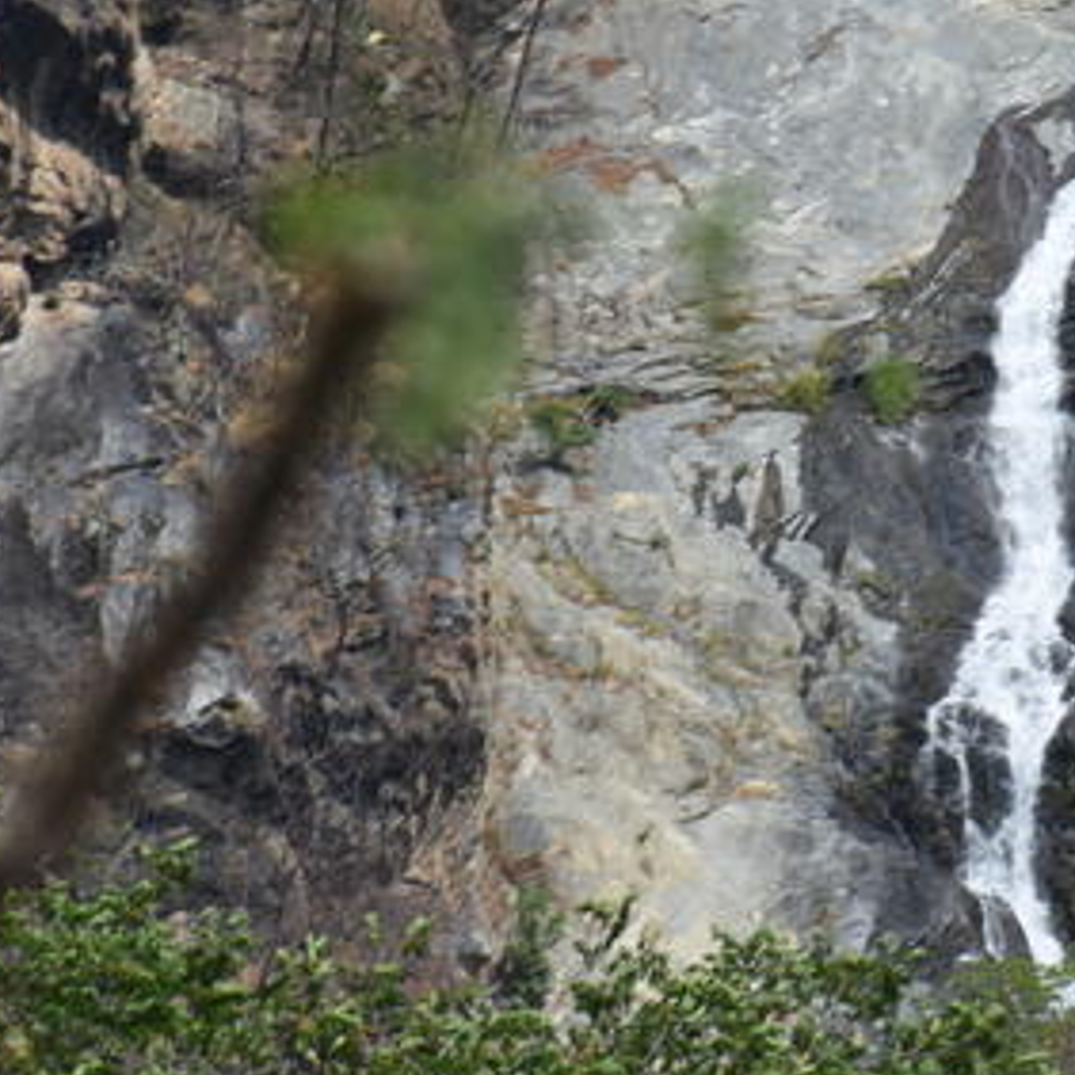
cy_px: 480
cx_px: 896
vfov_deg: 3.4
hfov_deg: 3.4
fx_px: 18305
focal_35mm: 521
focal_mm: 230
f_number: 13
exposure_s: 1/125
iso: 100
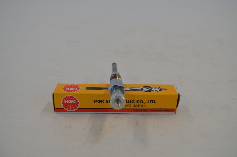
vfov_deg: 36.7
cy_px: 78
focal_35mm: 36
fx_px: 236
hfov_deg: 53.2
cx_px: 118
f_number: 5.6
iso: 360
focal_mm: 24
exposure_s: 1/125
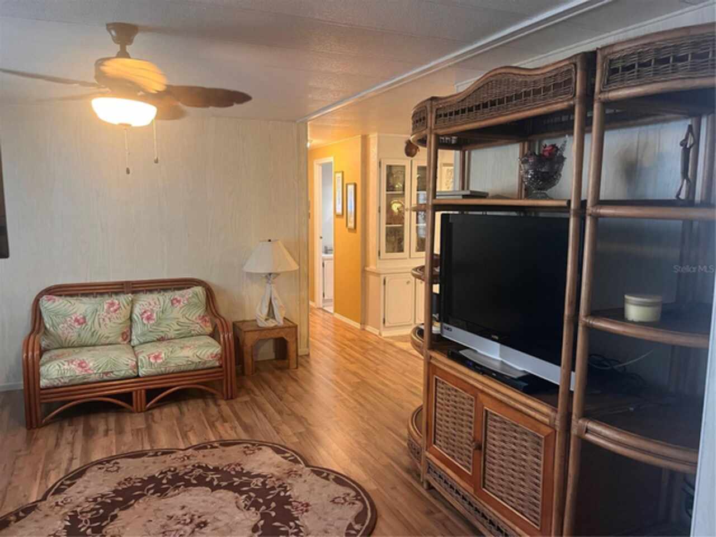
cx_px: 358
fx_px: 538
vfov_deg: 53.1
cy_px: 268
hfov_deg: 67.3
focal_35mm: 26
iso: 400
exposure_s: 1/60
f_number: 1.6
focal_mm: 5.1
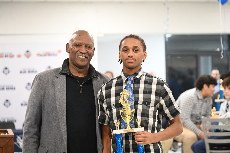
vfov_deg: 11.9
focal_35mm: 115
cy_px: 76
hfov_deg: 17.8
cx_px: 115
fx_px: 734
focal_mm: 115
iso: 3200
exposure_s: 1/100
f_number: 4
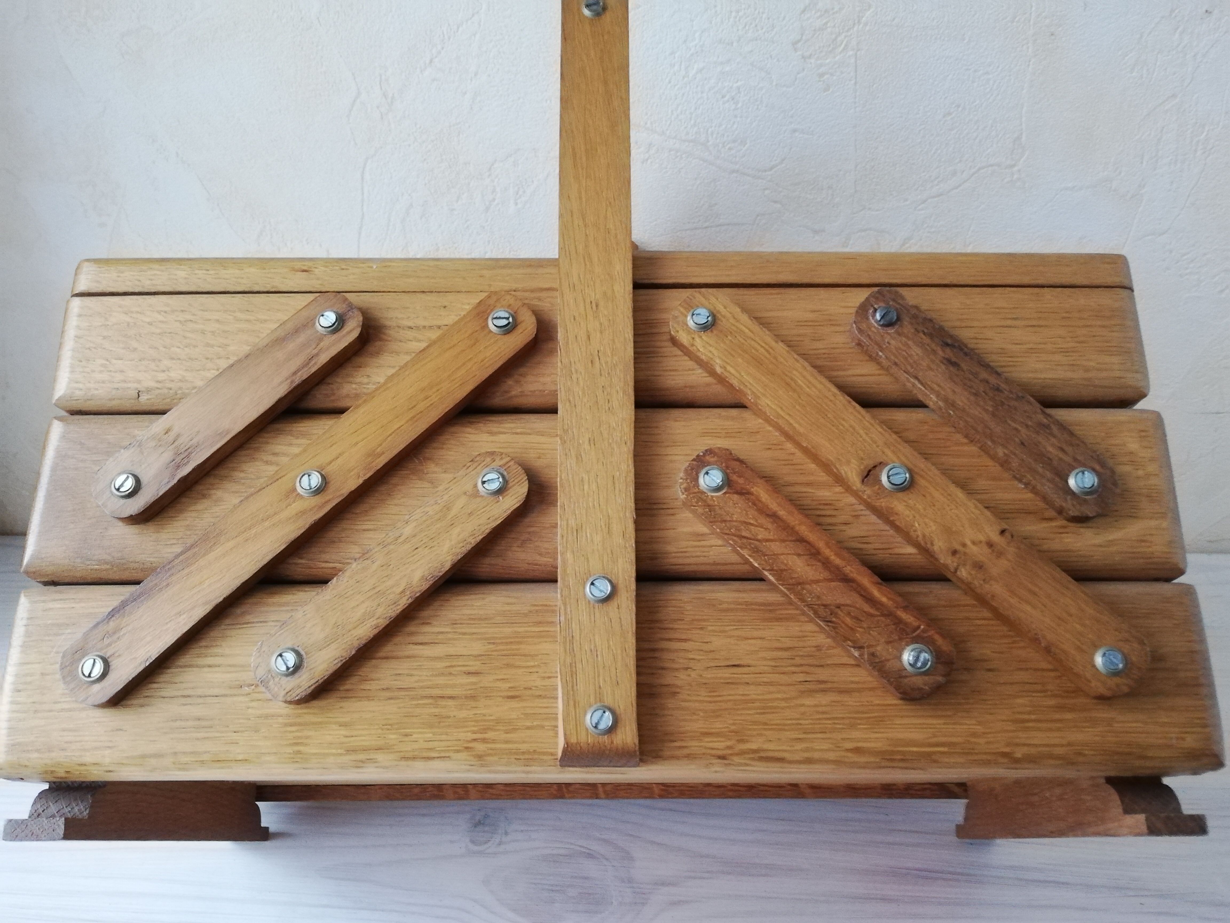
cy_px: 462
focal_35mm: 29
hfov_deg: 61.7
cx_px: 615
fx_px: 1030
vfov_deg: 48.2
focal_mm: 3.81
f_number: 2.2
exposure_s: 1/20
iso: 640
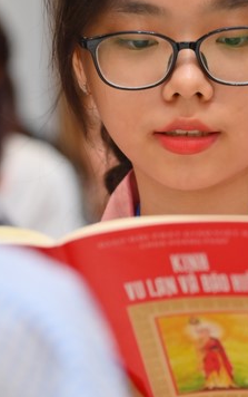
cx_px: 200
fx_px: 2408
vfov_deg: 9.4
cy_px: 244
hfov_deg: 5.9
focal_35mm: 223
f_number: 4.5
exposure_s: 1/100
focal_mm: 120
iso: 1250
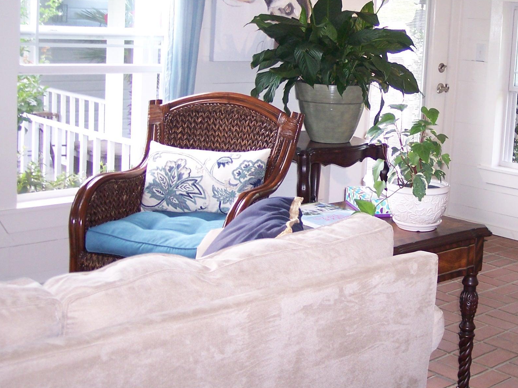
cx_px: 356
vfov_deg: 25.5
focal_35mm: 57
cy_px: 127
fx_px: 853
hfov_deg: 33.4
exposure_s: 1/60
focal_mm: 8
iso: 140
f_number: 2.8
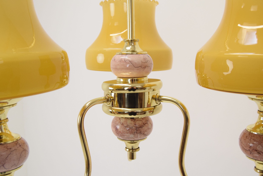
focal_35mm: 45
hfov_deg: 43.6
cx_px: 132
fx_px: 329
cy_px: 88
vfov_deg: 29.9
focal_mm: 30
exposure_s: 1/250
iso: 1600
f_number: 8
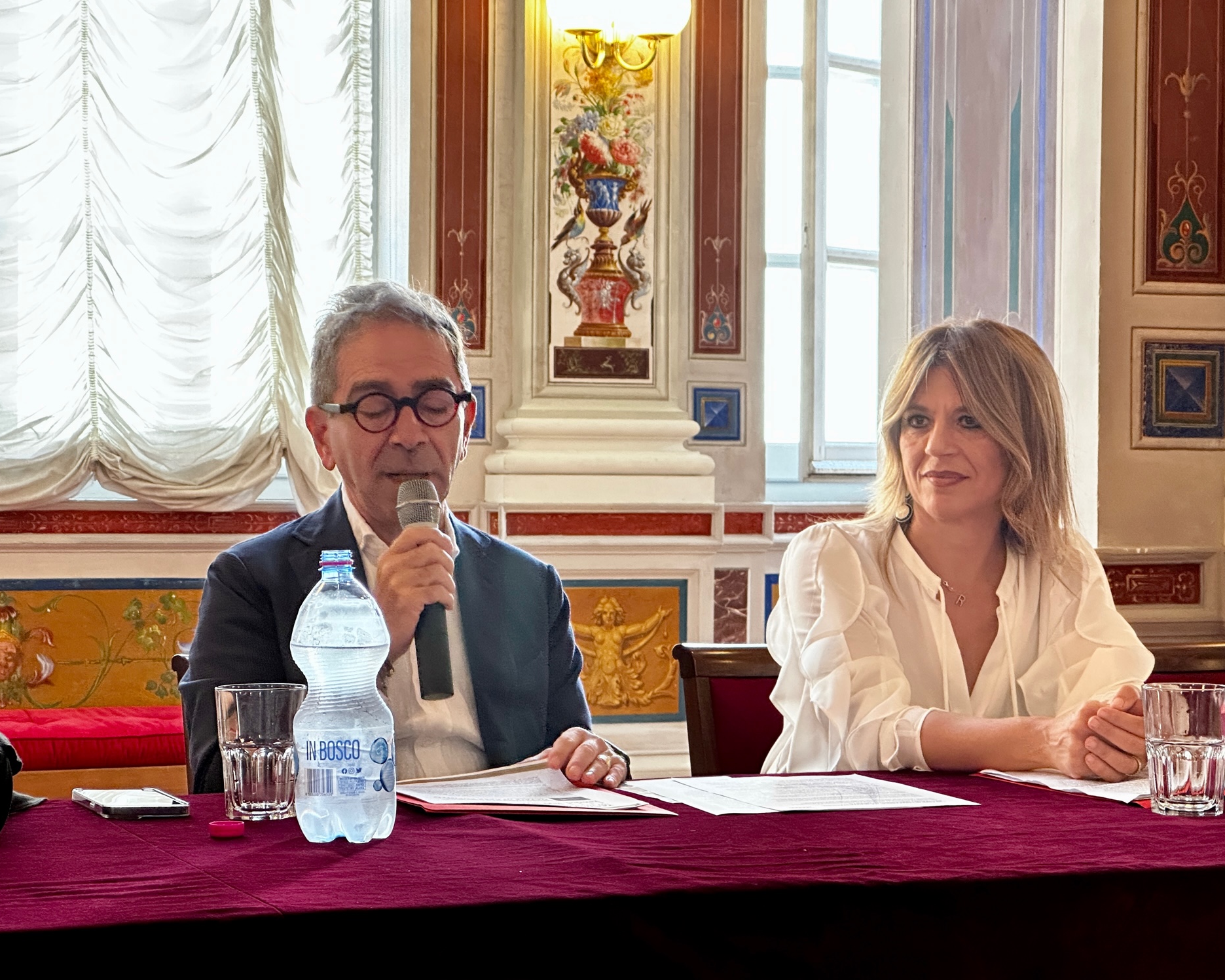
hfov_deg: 23.6
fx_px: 2936
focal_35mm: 81
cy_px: 493
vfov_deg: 18.9
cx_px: 640
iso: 320
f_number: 2.8
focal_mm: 9
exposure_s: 1/60
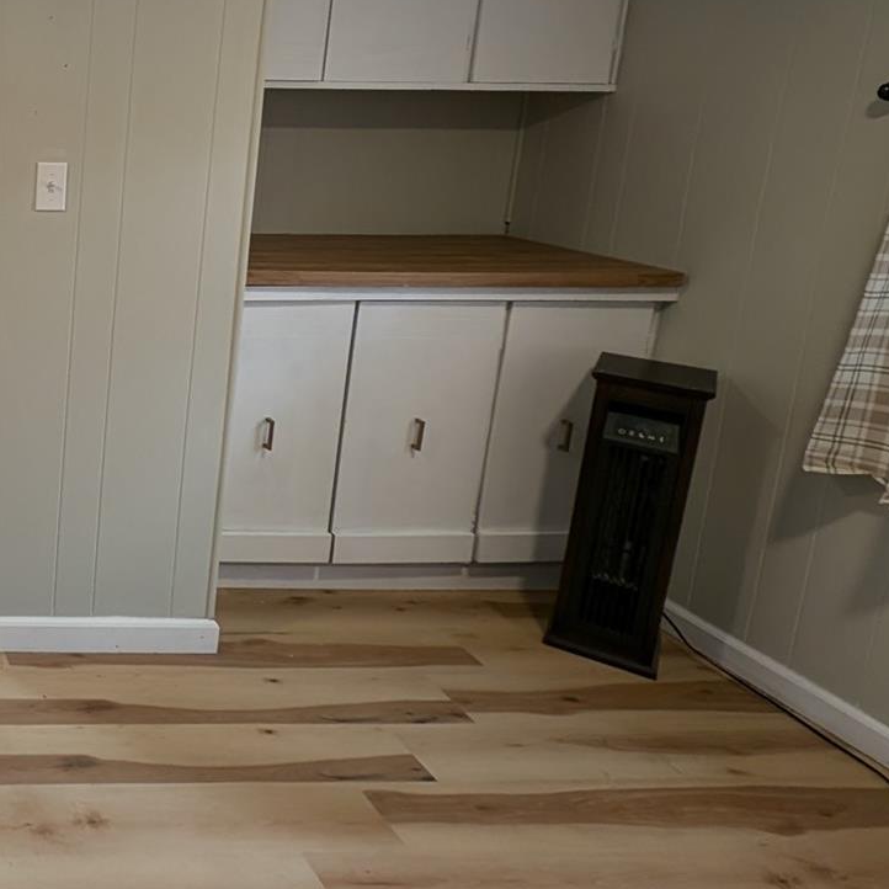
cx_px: -185
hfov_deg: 39.0
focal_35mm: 30
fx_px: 872
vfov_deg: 52.4
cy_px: 261
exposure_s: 1/42.1
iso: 42
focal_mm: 2.23
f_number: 1.95
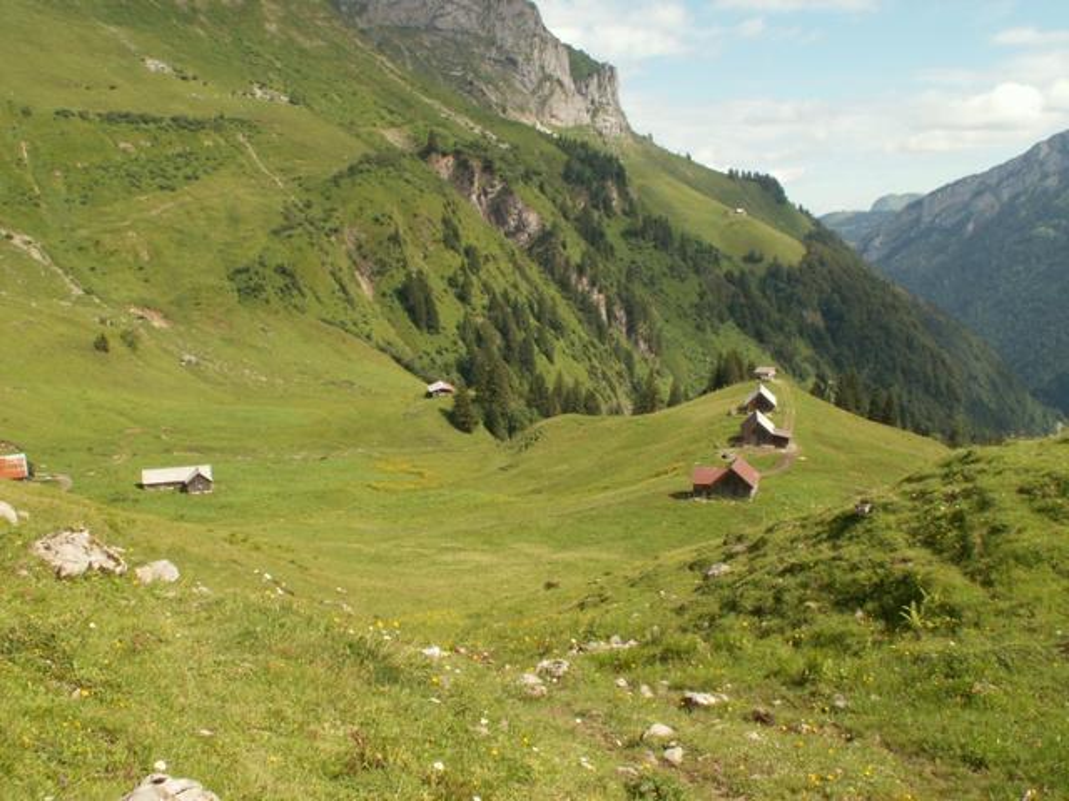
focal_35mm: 35
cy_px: 400
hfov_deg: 52.6
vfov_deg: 40.7
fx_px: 1081
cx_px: 534
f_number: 8
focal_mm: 5.86
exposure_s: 1/100
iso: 50
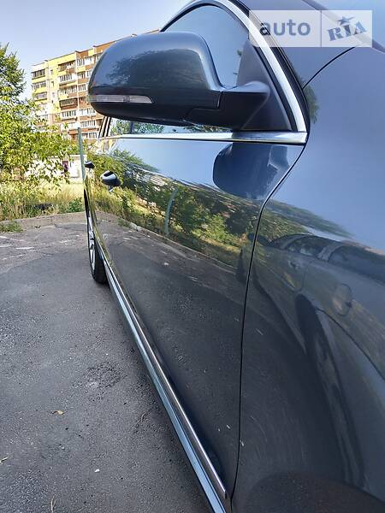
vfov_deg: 71.6
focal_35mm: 24
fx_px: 356
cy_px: 256
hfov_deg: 56.8
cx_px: 192
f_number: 1.9
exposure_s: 1/500
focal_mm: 3.9
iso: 250
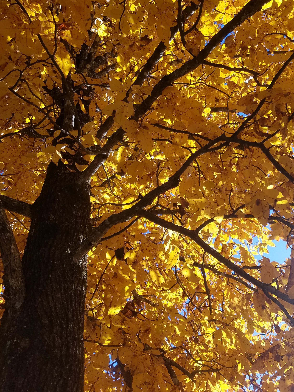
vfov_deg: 56.8
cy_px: 181
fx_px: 362
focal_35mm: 32
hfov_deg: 44.0
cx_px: 170
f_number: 1.7
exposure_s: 1/1064
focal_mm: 4.2
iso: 50
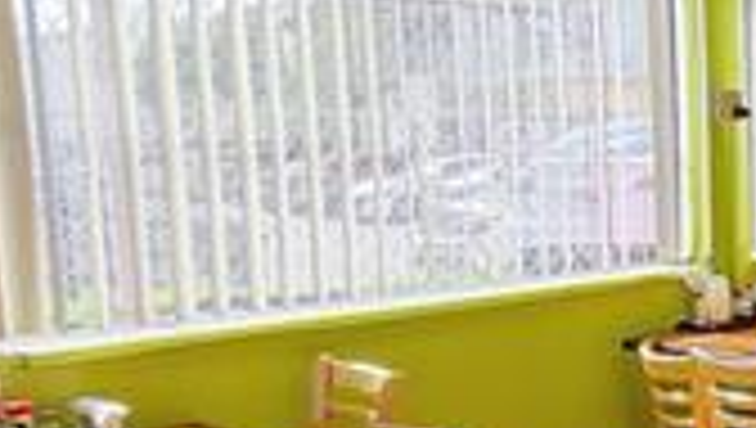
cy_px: 275
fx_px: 1164
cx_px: 1112
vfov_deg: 20.8
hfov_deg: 26.7
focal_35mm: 58
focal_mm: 2.22
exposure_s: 1/120
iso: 32
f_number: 2.2
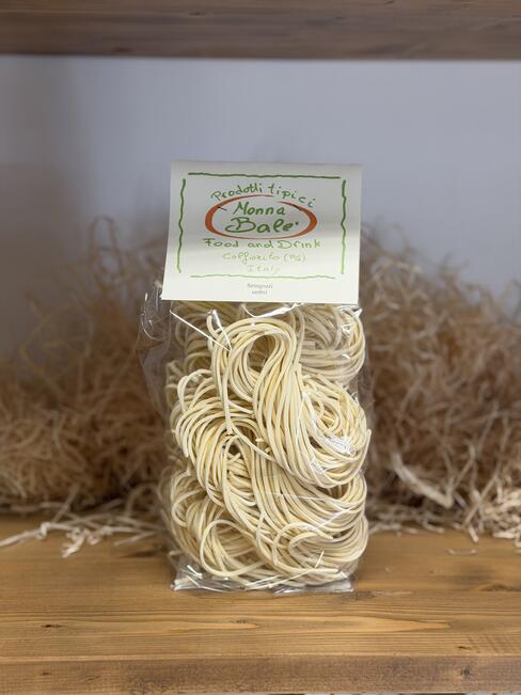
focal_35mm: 48
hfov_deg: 30.3
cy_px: 348
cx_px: 260
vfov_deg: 39.7
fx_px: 964
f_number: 1.78
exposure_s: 1/100
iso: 80
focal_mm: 6.76
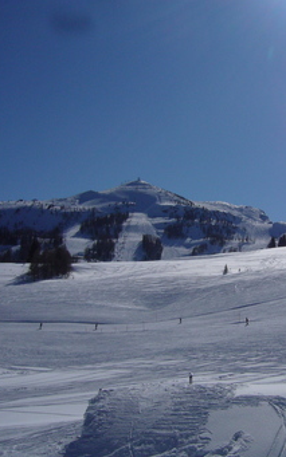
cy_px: 228
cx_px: 248
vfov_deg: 40.3
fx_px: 624
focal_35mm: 50
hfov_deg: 25.2
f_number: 5.6
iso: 100
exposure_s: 1/2000
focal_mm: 5.8
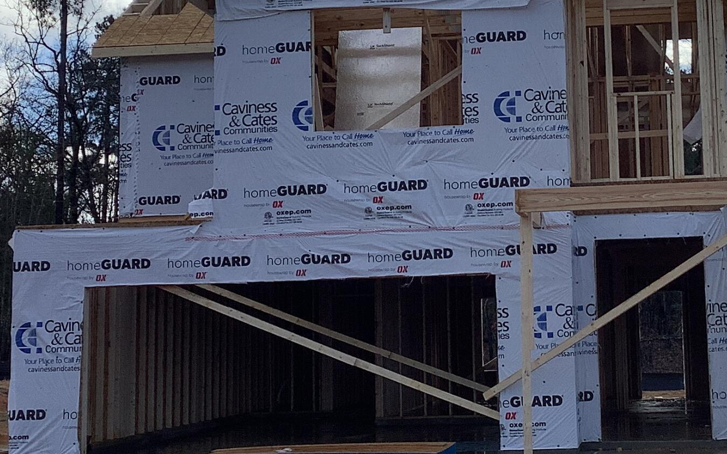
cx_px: 498
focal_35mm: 73
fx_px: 1446
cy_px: 144
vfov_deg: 17.8
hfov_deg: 28.0
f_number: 2.4
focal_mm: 3.3
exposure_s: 1/1894
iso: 25
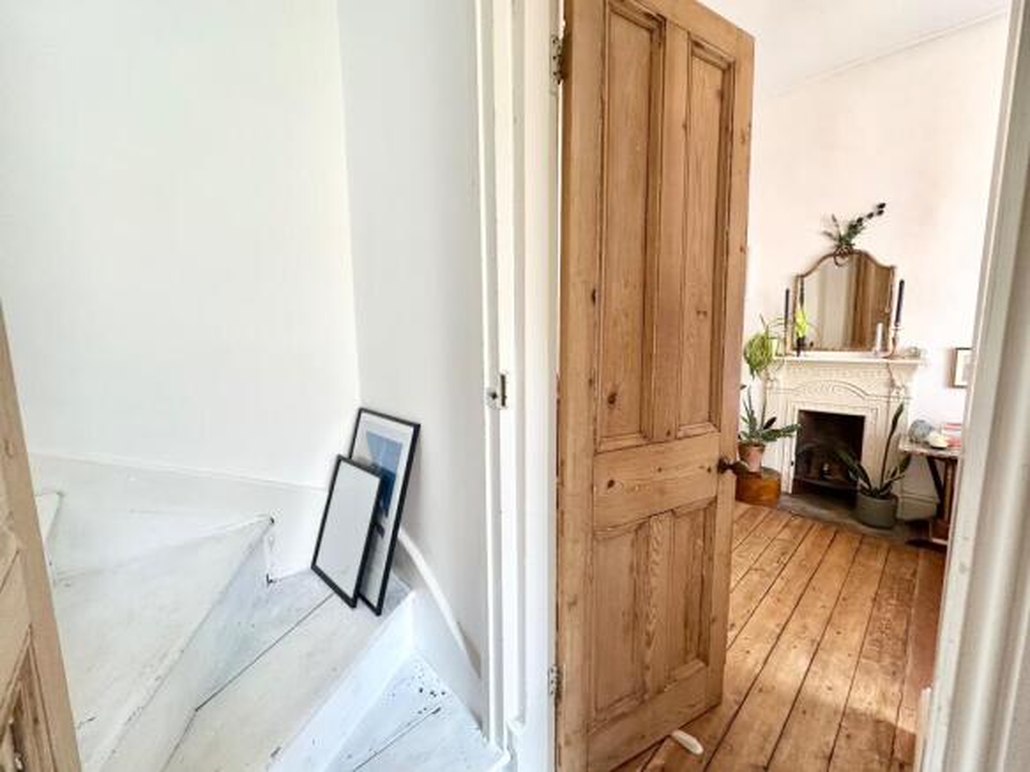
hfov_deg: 102.1
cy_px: 386
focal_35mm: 14
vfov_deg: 85.7
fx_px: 416
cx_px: 515
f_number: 2.2
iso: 200
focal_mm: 2.22
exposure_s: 1/104
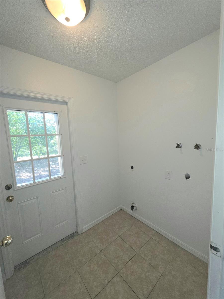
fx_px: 112
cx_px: 112
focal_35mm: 13
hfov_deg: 89.9
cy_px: 150
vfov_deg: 106.2
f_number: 1.9
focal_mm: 2.2
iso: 80
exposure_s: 1/60.2
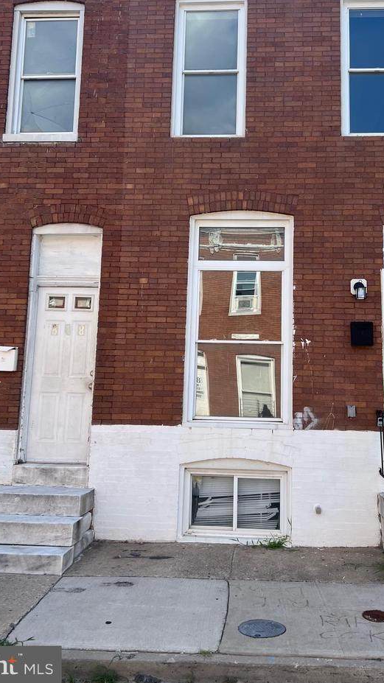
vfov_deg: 59.2
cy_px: 290
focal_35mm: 33
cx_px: 231
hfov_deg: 35.5
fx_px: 598
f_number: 1.5
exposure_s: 1/1488
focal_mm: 5.7
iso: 50
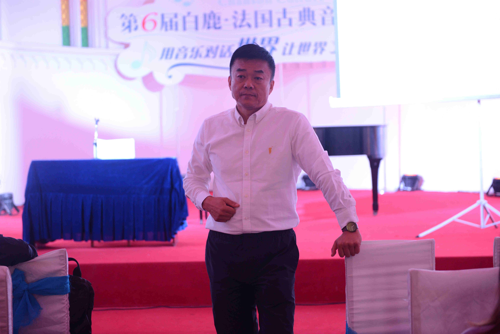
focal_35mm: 70
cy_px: 167
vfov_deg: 19.5
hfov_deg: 28.8
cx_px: 250
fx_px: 973
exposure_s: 1/125
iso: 1600
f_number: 2.8
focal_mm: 70
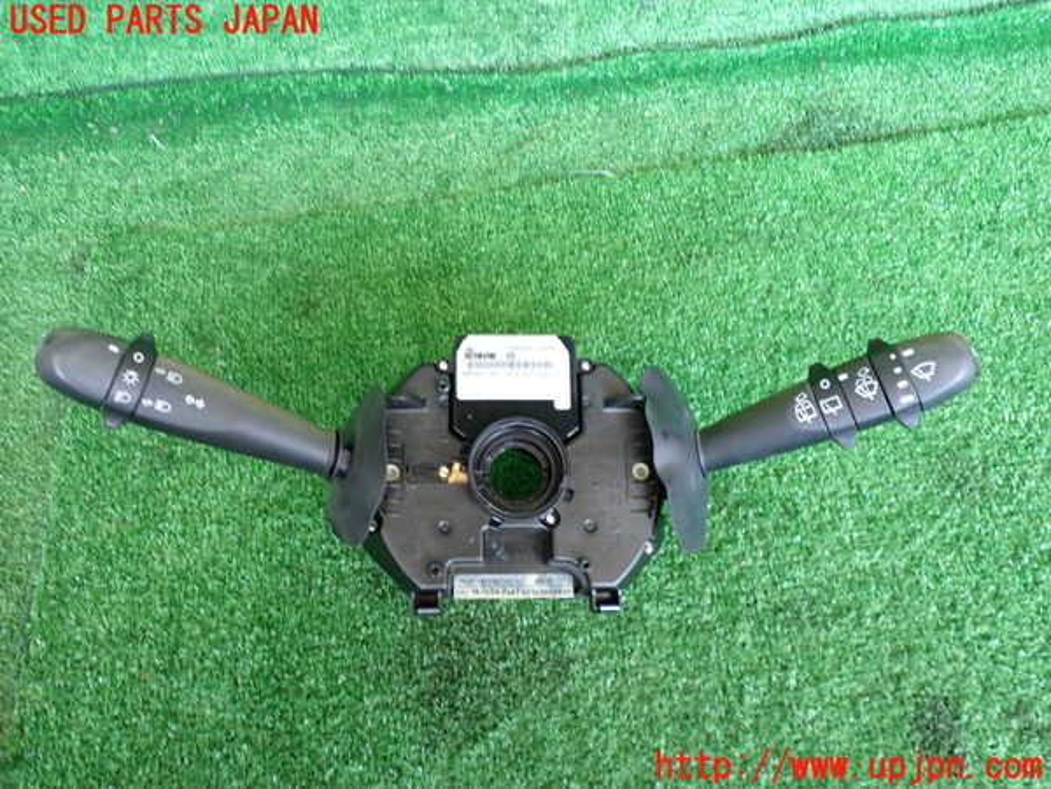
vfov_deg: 46.8
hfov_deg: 60.0
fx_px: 911
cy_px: 394
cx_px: 526
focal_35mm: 30
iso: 320
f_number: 2.3
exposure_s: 1/30
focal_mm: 5.4
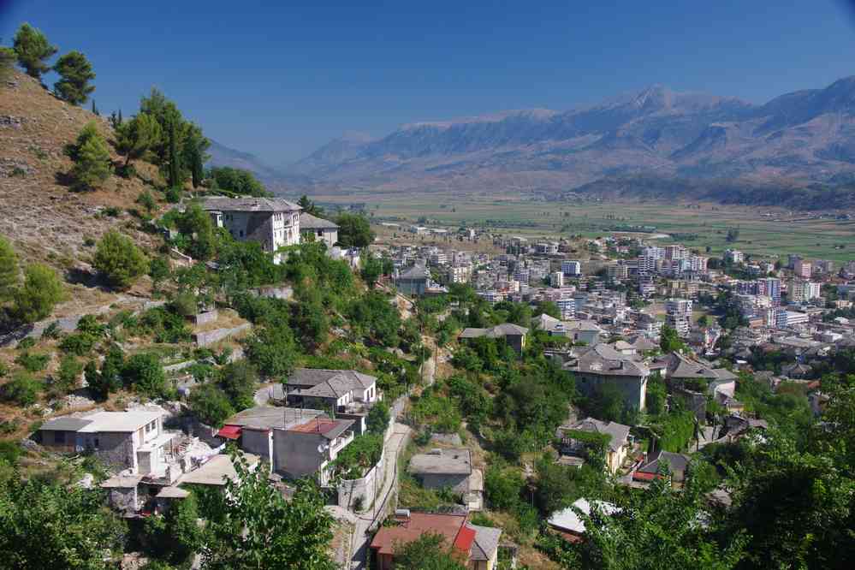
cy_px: 285
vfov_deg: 35.5
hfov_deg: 51.3
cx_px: 428
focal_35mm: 38
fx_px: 891
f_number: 11
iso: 200
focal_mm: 25
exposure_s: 1/60
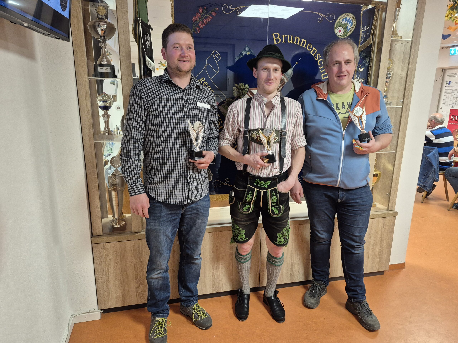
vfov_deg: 58.9
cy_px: 172
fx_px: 304
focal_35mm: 23
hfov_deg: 73.9
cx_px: 229
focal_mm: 5.4
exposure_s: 1/100
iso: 400
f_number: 1.8
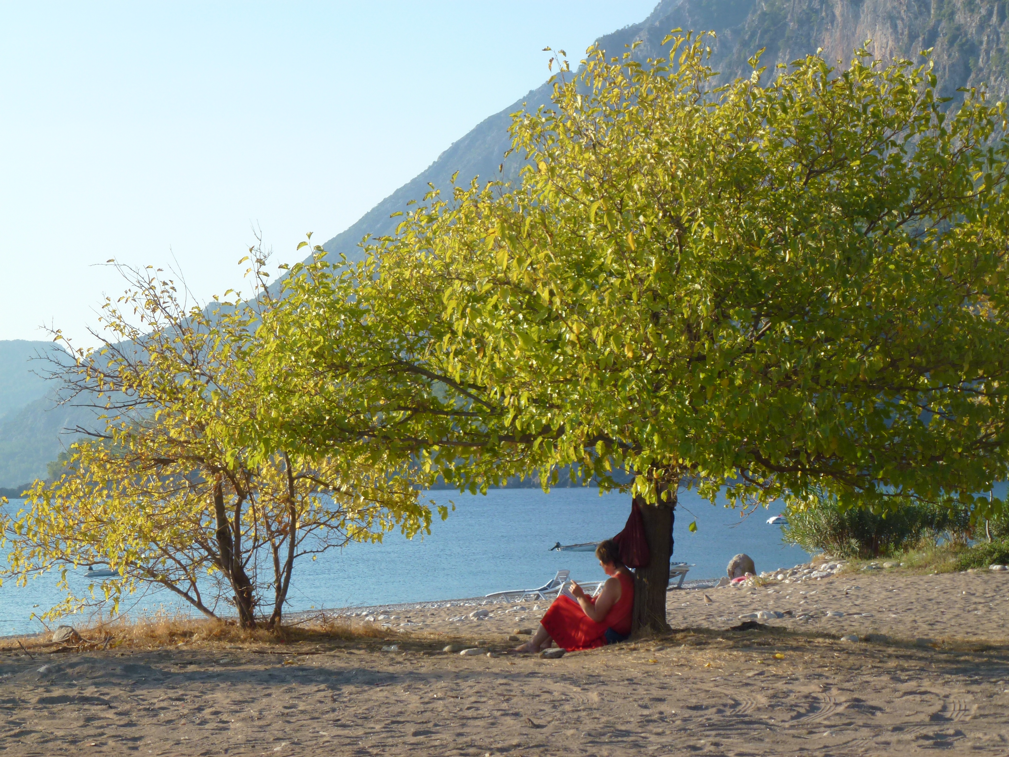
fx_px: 3031
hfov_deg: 18.9
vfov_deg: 14.2
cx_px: 504
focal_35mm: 104
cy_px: 378
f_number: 5
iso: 100
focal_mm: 18.7
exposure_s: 1/400
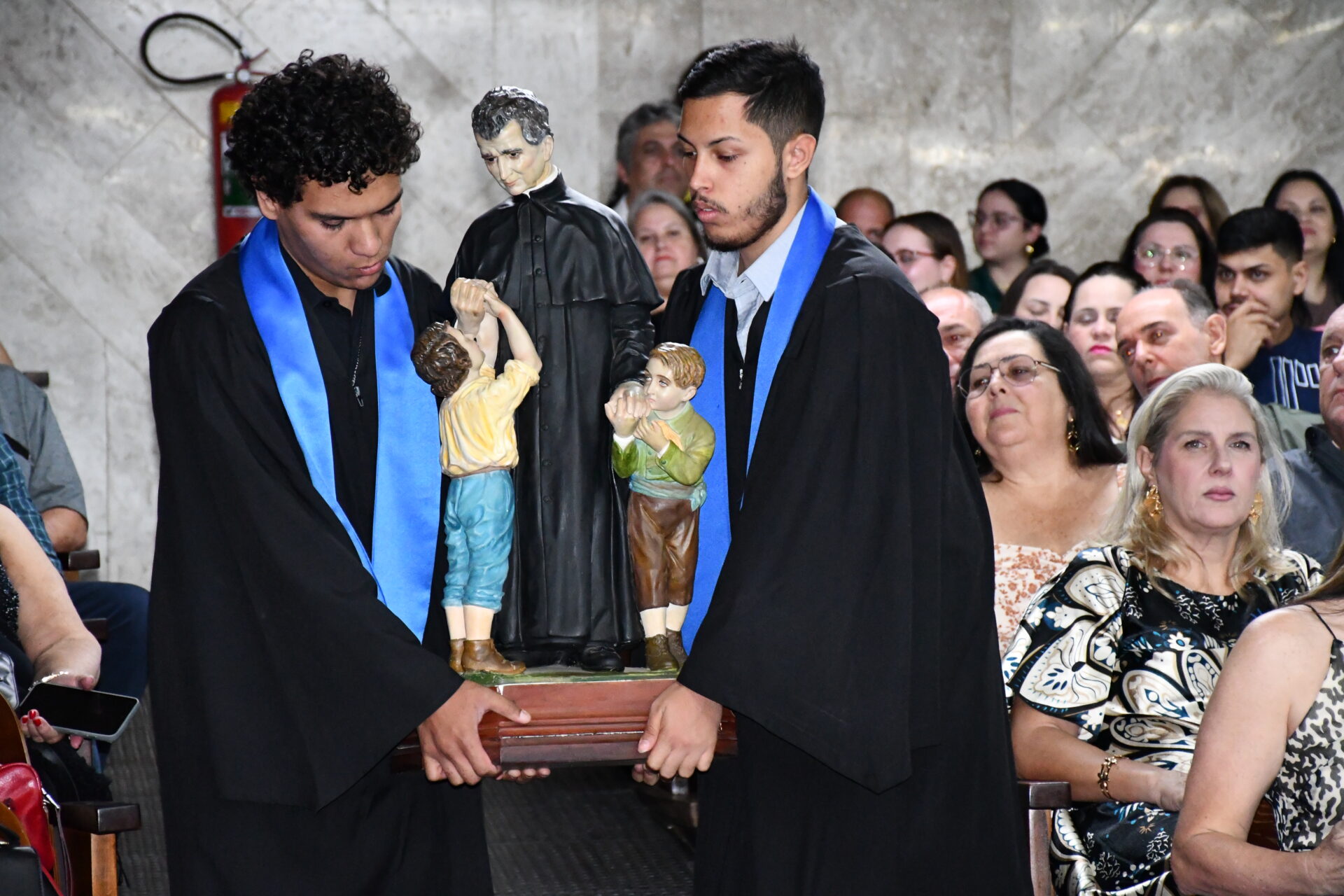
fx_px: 5040
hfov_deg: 15.2
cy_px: 448
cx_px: 672
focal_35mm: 135
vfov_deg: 10.2
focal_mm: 90
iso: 6400
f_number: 5.3
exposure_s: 1/60
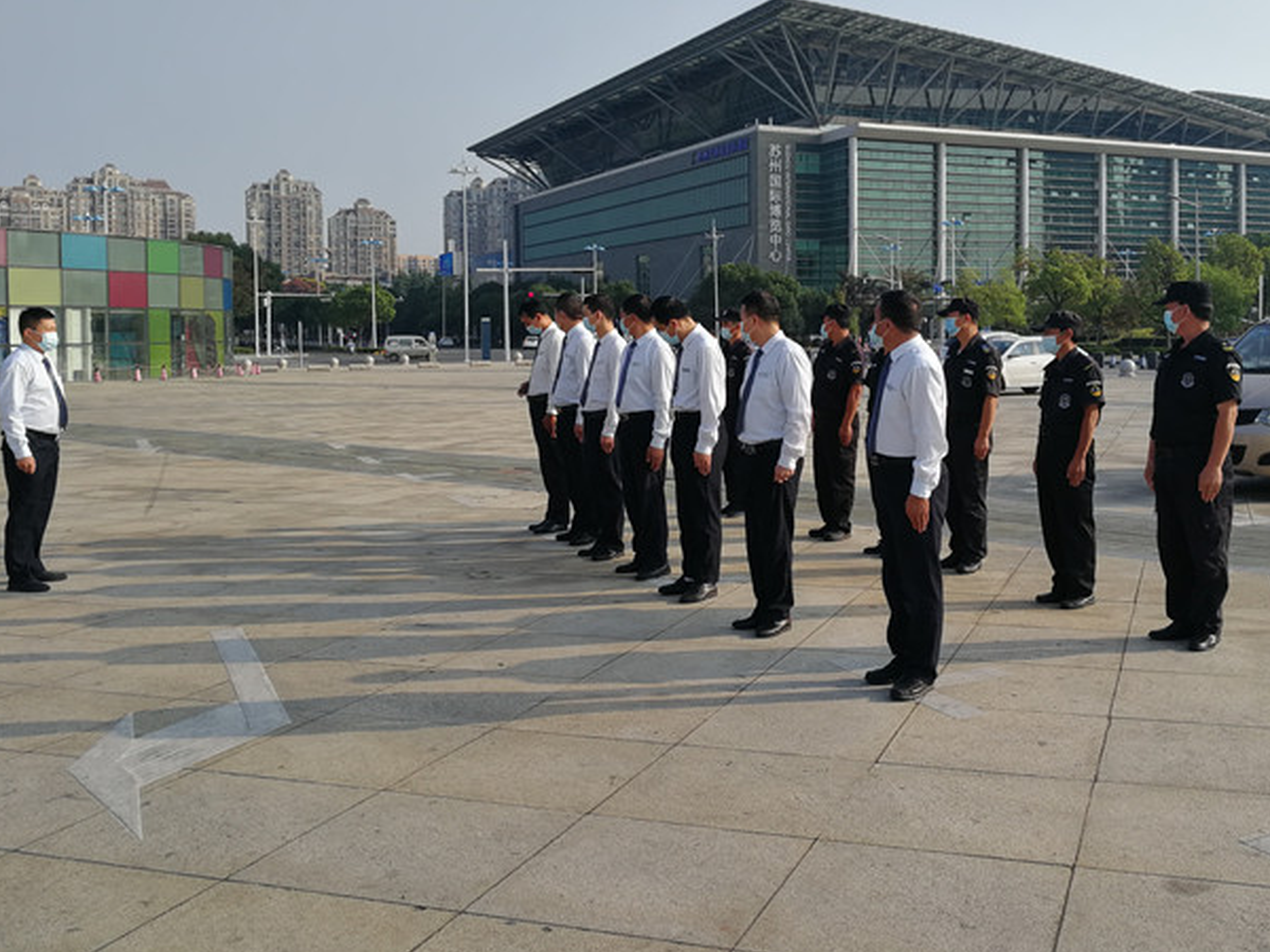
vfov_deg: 39.4
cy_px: 364
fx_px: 1321
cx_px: 768
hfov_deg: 51.0
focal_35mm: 36
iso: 50
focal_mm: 3.84
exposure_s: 1/842
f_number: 2.2
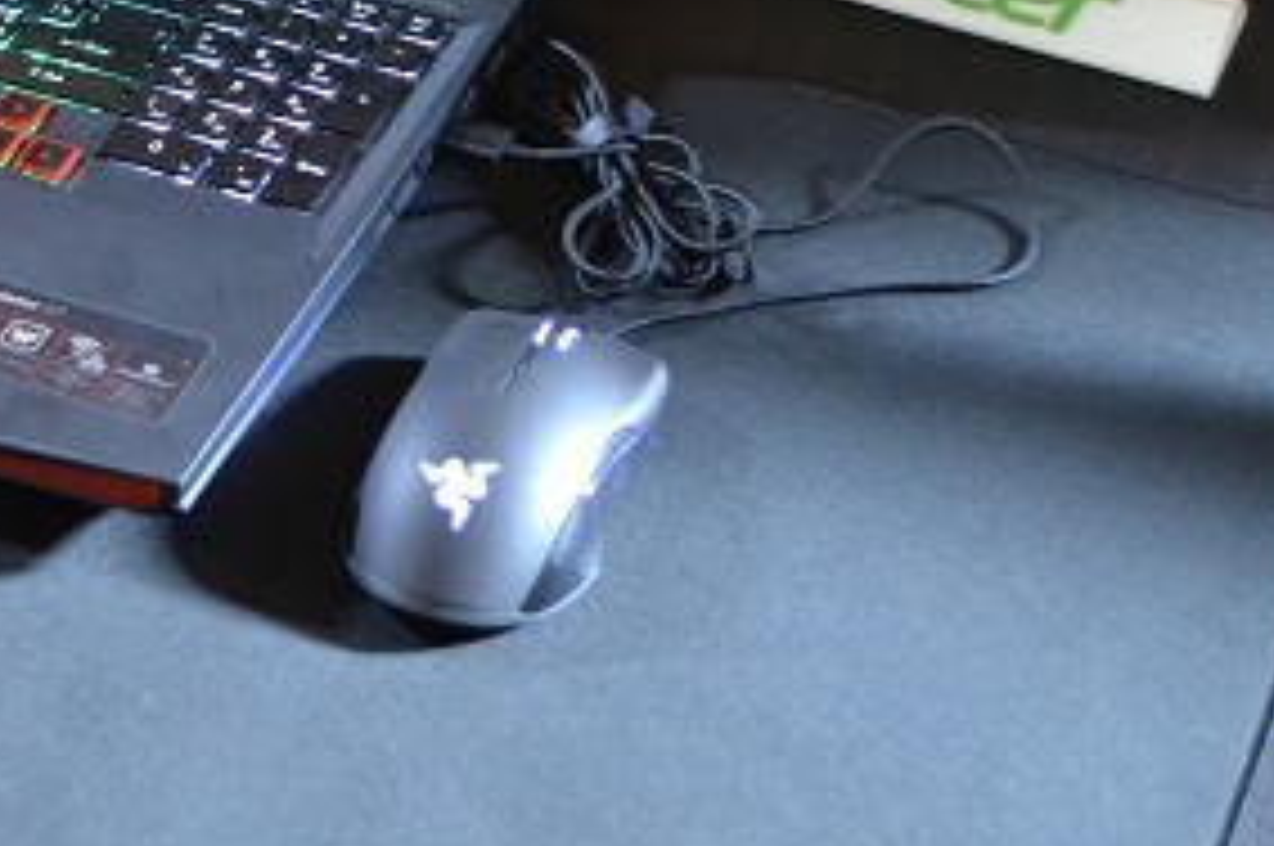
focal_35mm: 107
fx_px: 3782
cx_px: 144
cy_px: -180
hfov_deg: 18.8
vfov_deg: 12.5
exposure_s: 1/13
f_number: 4.5
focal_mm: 28
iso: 3200
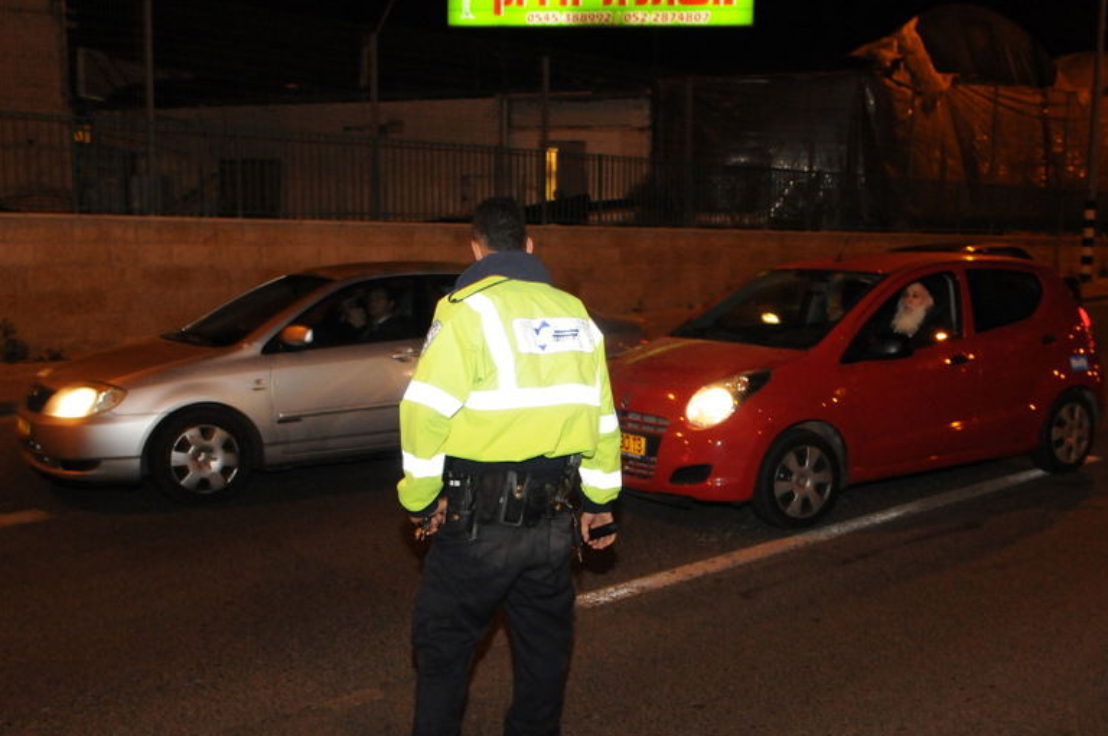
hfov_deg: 48.4
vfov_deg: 33.3
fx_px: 1230
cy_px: 391
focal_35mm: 40
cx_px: 615
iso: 1600
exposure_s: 1/60
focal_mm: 20
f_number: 4.5
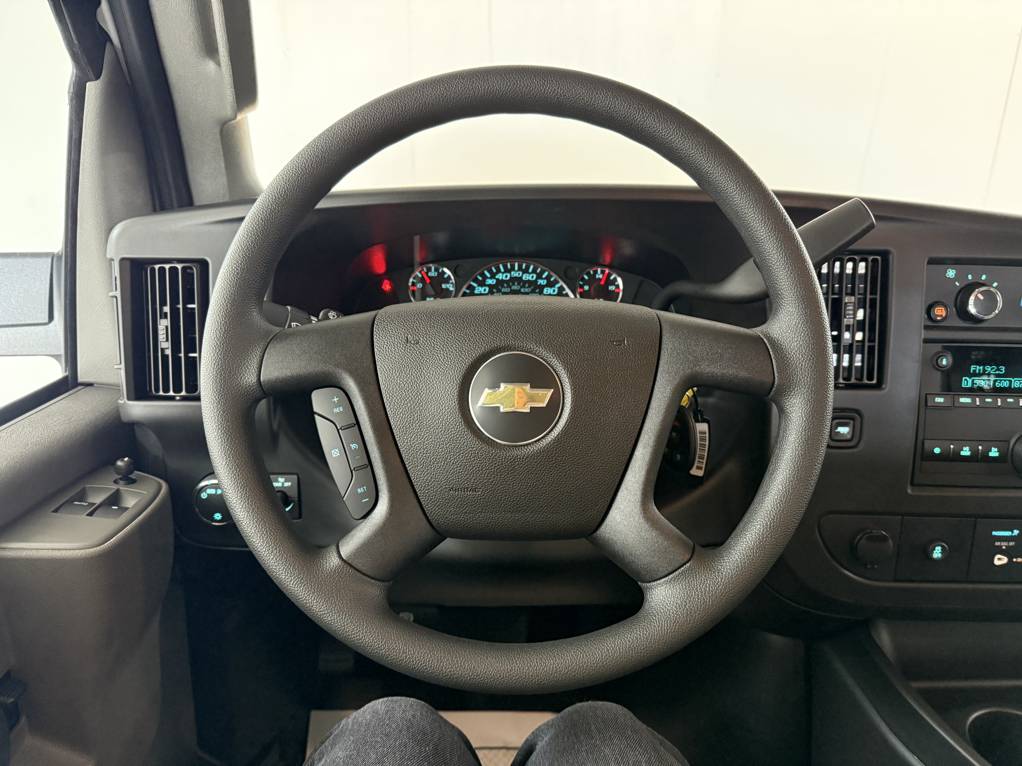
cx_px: 511
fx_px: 709
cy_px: 383
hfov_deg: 71.6
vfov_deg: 56.8
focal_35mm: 24
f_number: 1.78
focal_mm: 6.76
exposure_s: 1/40
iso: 640
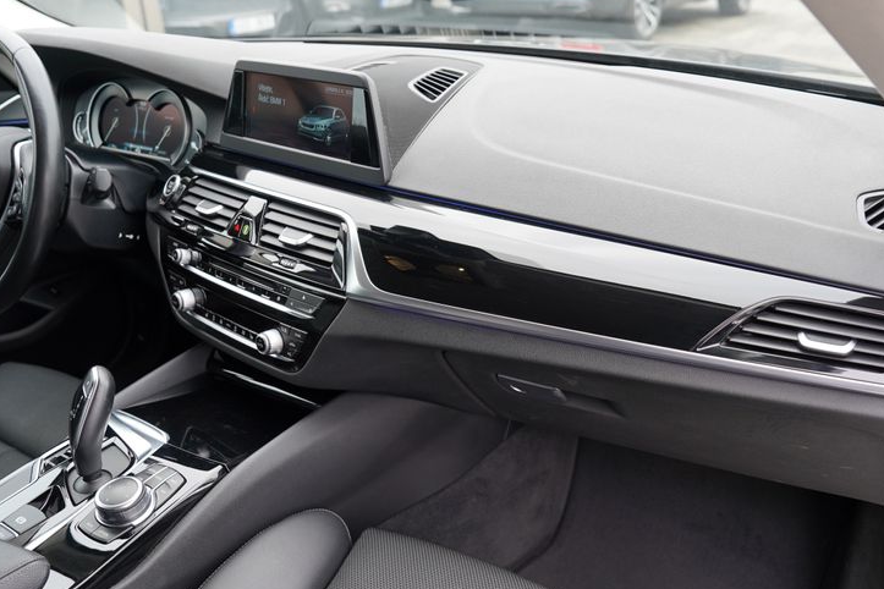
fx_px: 835
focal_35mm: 34
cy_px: 368
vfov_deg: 38.6
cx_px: 478
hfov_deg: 55.7
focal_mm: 24
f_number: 4
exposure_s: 1/60
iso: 200
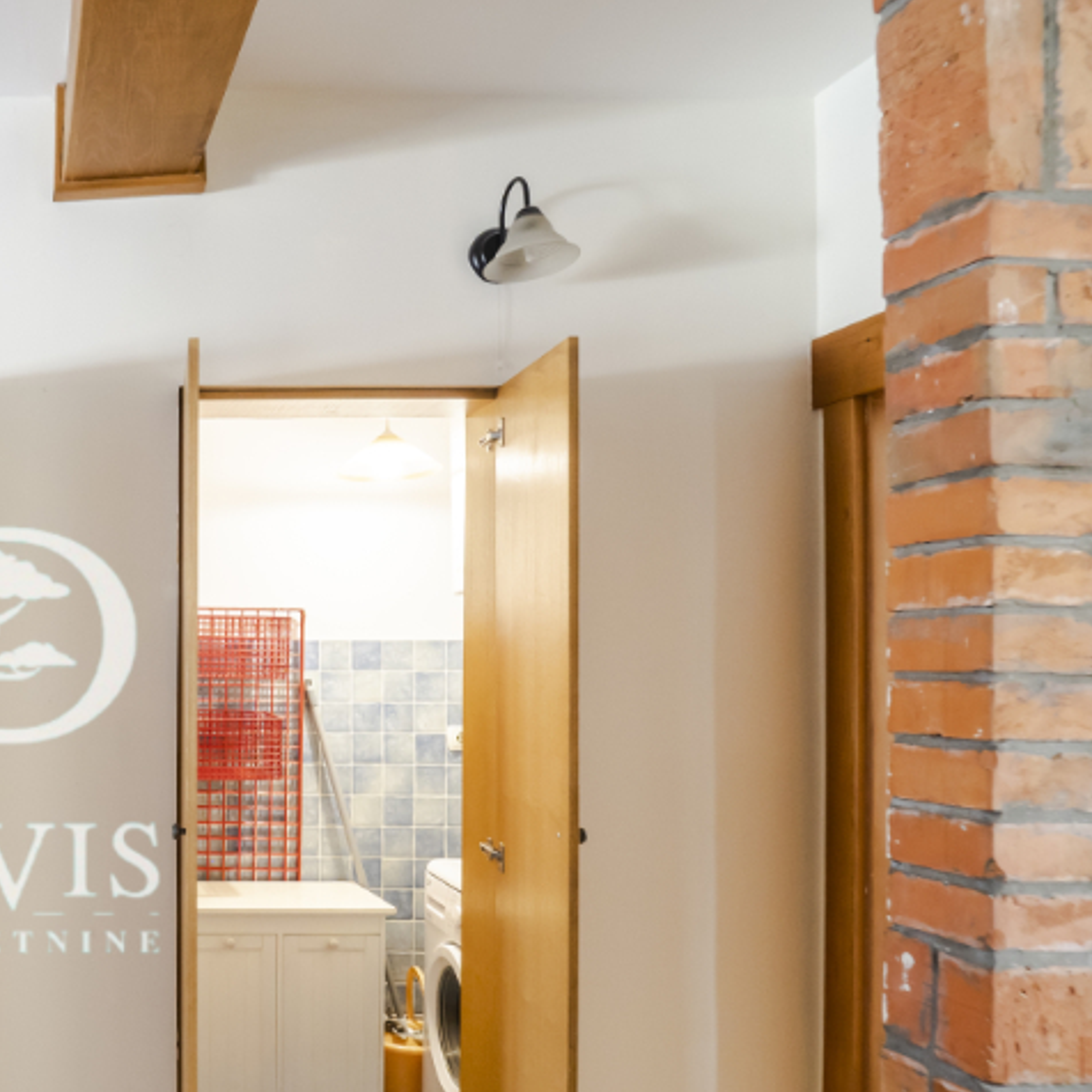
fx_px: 928
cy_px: 674
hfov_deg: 50.5
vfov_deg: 60.2
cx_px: 23
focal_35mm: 26
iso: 400
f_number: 4
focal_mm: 7
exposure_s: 1/20
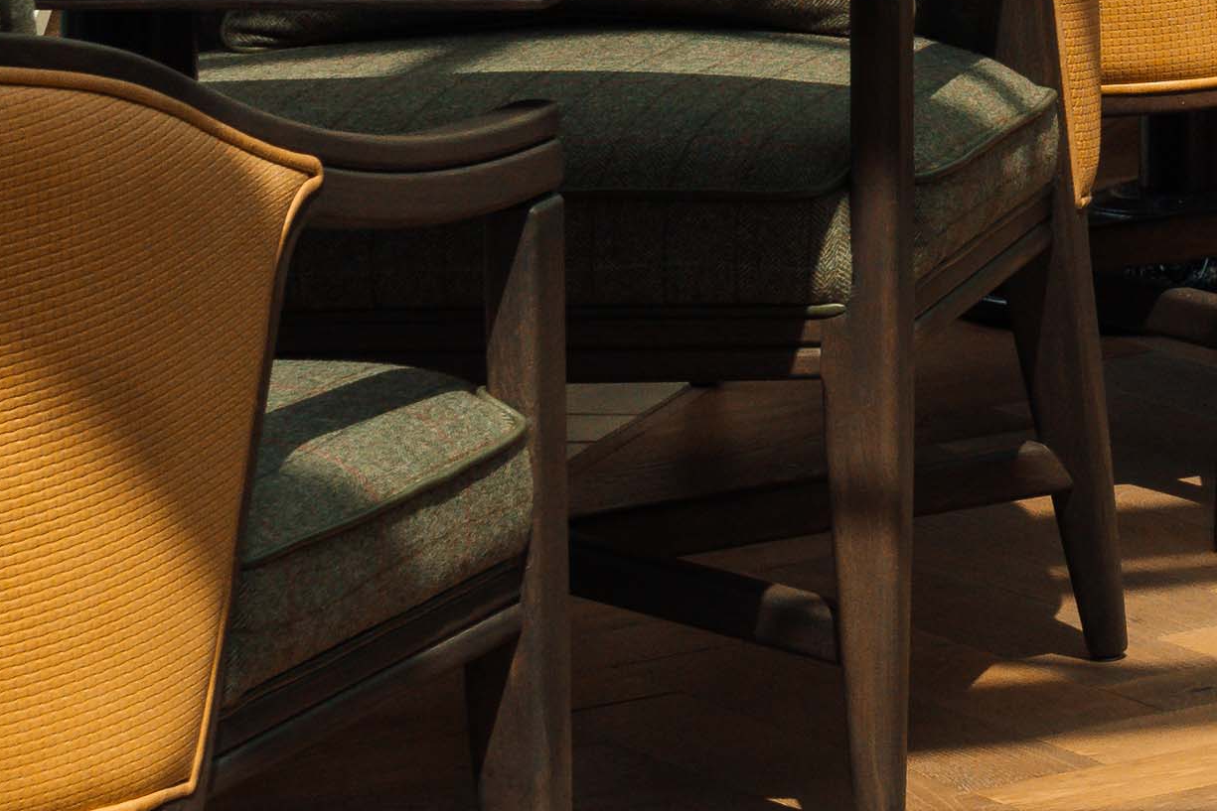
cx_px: 3779
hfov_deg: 6.4
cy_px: -1337
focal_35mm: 290
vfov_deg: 4.6
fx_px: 9804
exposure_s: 1/500
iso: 200
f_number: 5.6
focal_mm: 38
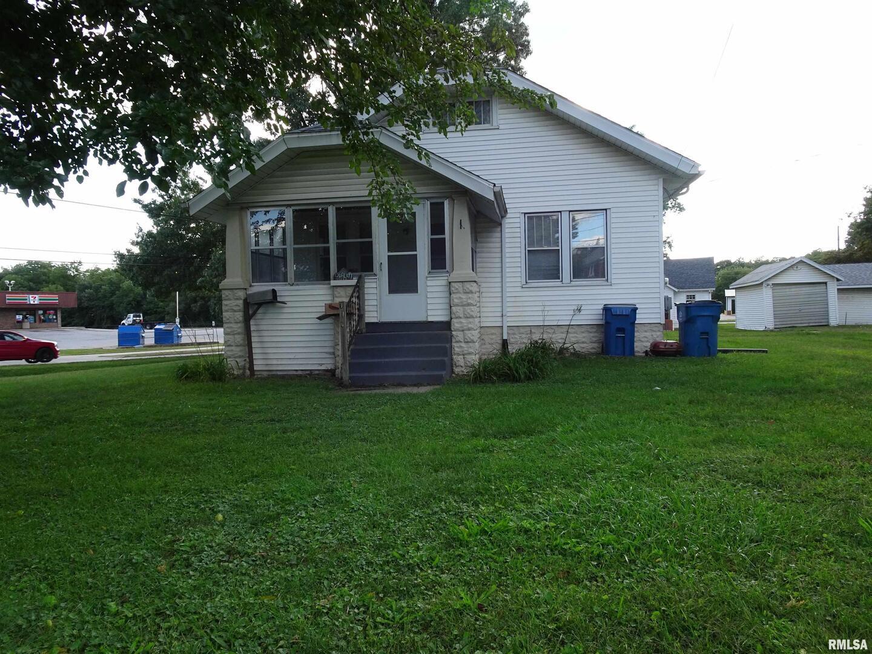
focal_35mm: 24
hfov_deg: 71.6
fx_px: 605
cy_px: 327
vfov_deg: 56.8
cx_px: 436
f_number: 3.5
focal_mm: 4.1
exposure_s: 1/160
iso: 80
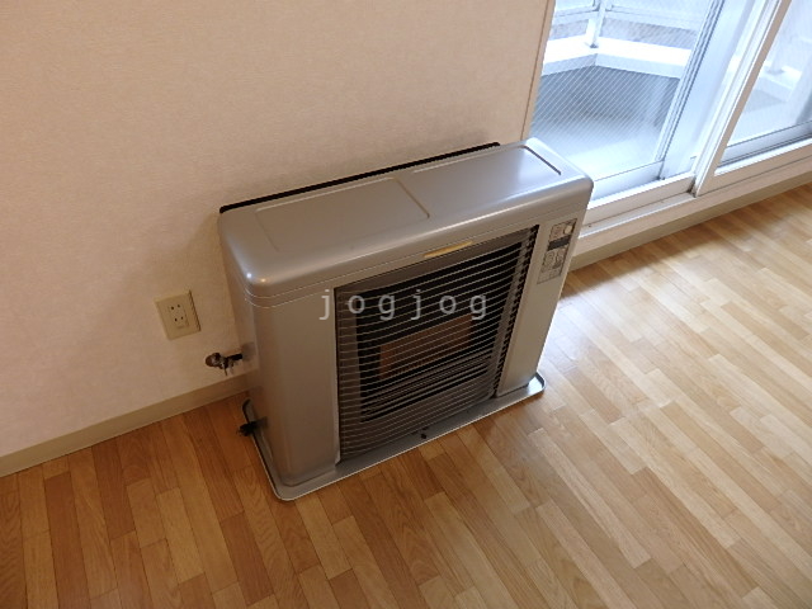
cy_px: 304
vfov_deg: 54.9
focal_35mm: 25
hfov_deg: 69.4
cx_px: 406
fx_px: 586
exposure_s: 1/30
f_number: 3
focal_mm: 4.5
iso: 200
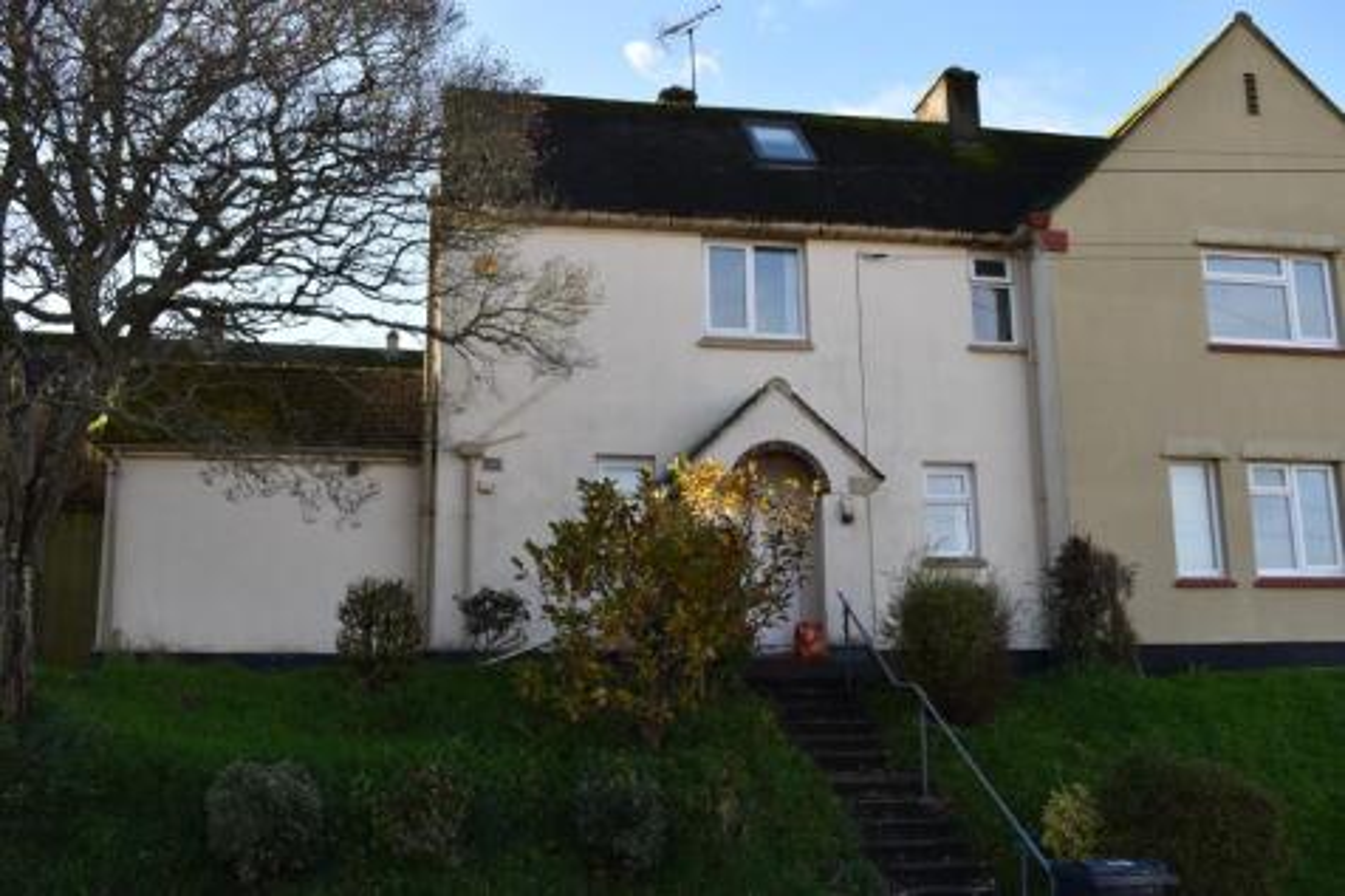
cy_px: 448
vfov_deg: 36.8
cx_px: 672
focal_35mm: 36
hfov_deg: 53.1
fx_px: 1344
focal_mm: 24
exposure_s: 1/250
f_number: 7.1
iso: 200
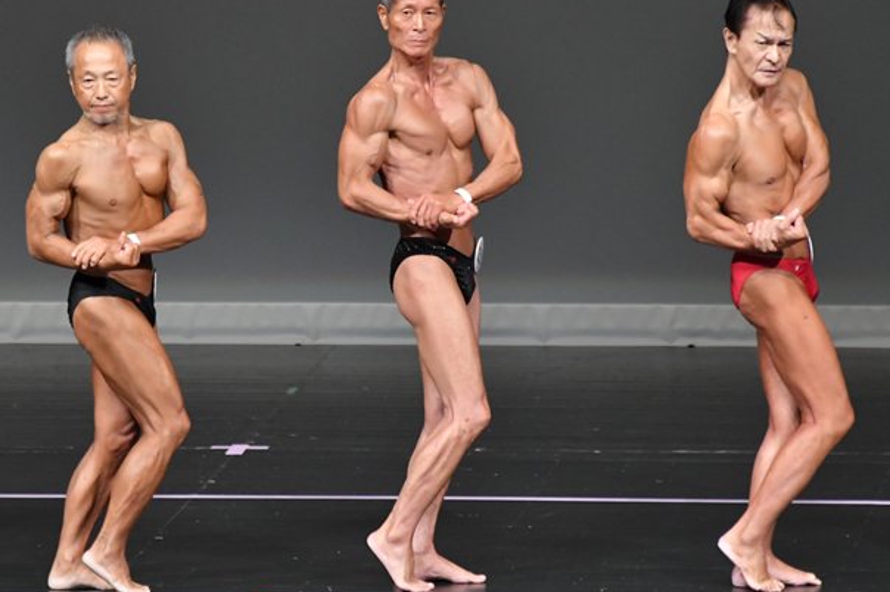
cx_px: 359
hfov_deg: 4.7
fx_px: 10946
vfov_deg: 3.1
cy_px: 269
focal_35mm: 443
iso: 4000
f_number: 5.6
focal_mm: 230
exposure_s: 1/400
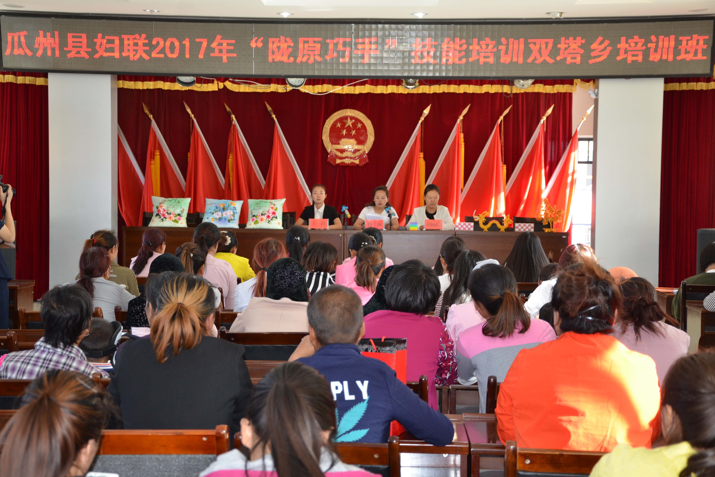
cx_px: 360
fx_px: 1211
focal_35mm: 61
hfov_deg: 32.9
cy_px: 237
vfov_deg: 22.3
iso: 400
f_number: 4.5
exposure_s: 1/80
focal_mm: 40
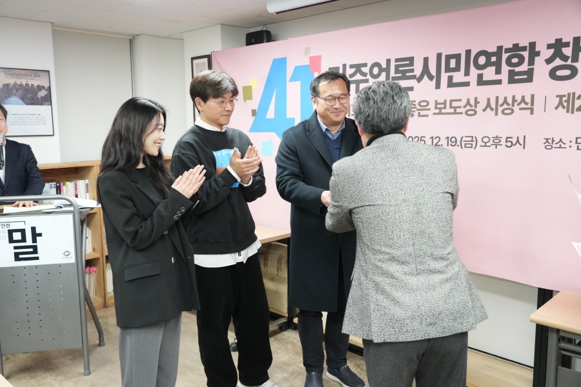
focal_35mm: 31
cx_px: 290
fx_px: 500
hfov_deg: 60.3
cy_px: 194
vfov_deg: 42.3
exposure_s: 1/200
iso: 4000
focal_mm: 31
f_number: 4
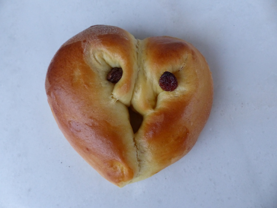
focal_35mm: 25
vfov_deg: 54.9
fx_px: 200
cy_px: 104
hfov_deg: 69.4
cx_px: 138
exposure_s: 1/30
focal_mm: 4.5
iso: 400
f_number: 2.8
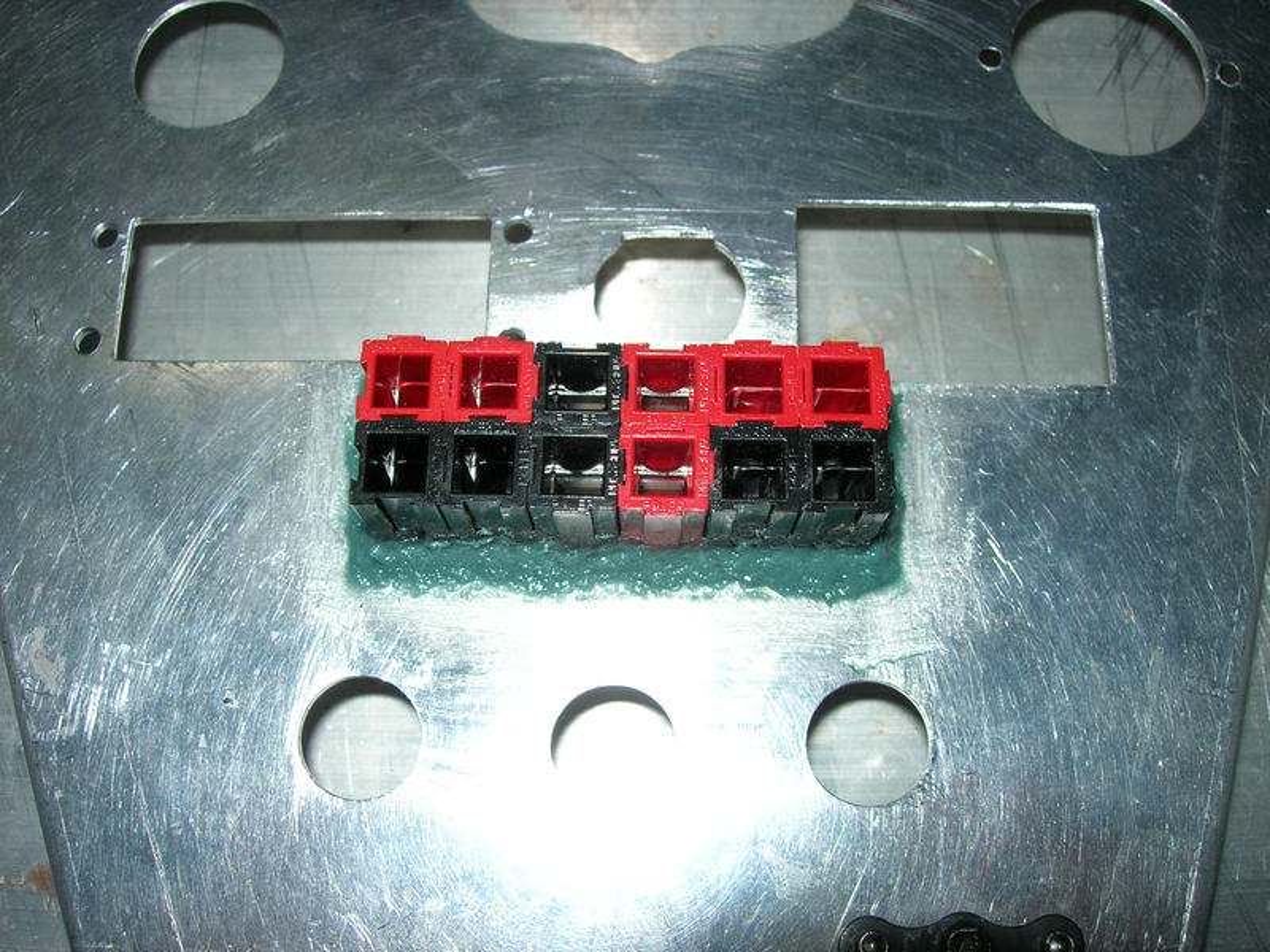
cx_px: 635
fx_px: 1394
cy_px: 476
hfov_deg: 49.0
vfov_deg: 37.7
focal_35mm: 38
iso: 64
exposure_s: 1/60.1
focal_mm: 7.8
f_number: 4.8
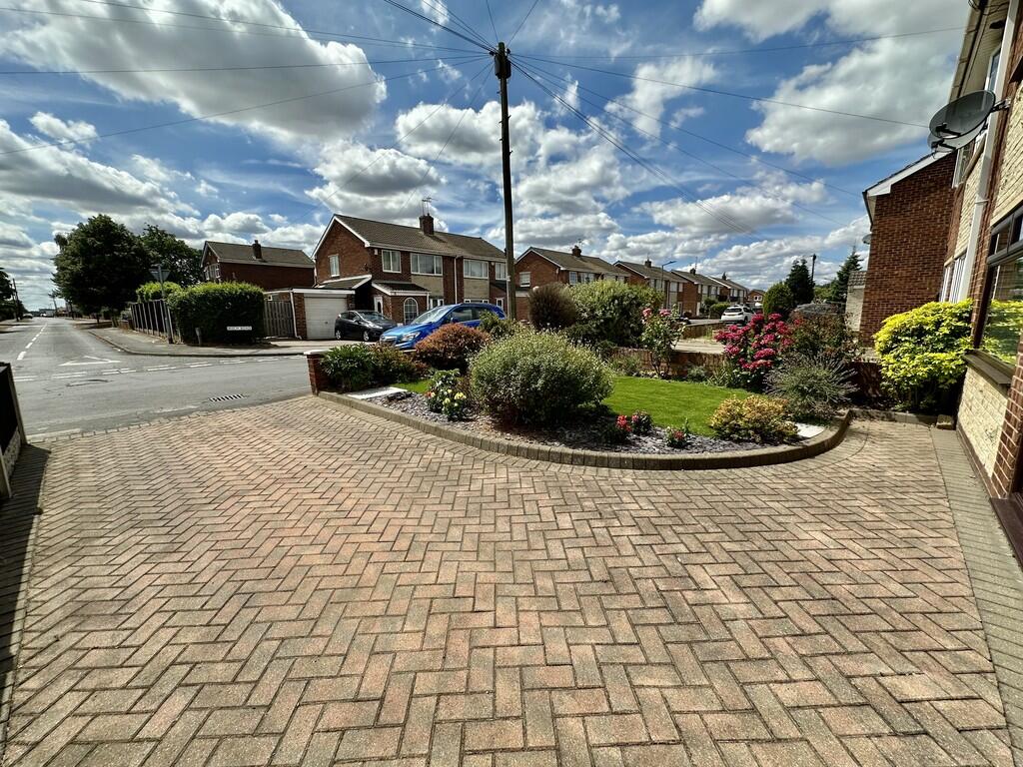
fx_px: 414
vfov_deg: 85.7
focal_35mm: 14
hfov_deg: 102.1
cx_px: 512
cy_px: 384
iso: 40
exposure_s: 1/1642
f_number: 2.2
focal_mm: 2.22
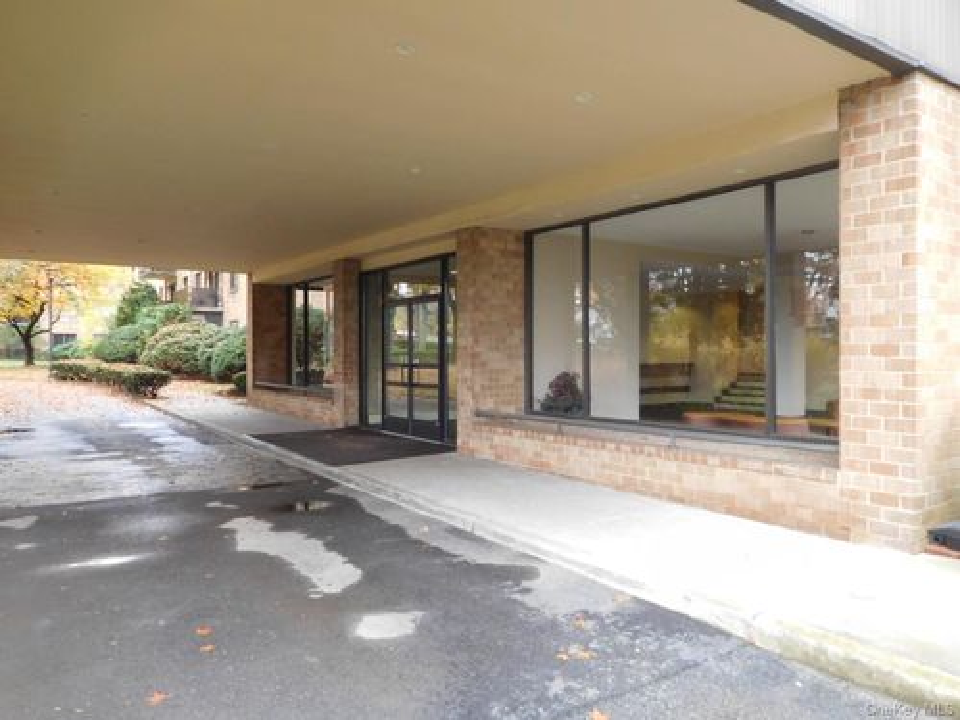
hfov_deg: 69.4
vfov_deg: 54.9
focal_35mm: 25
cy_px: 360
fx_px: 693
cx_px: 480
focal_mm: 4.5
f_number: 3.4
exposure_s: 1/30
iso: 250
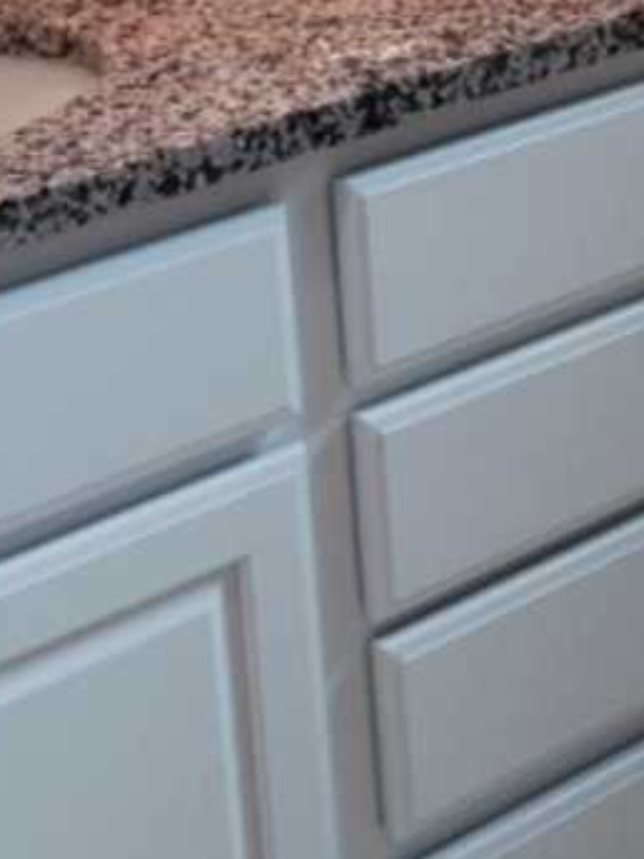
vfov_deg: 18.7
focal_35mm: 96
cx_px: 344
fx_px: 2381
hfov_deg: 15.4
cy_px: -315
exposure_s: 1/30
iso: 50
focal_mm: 4.12
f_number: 2.4
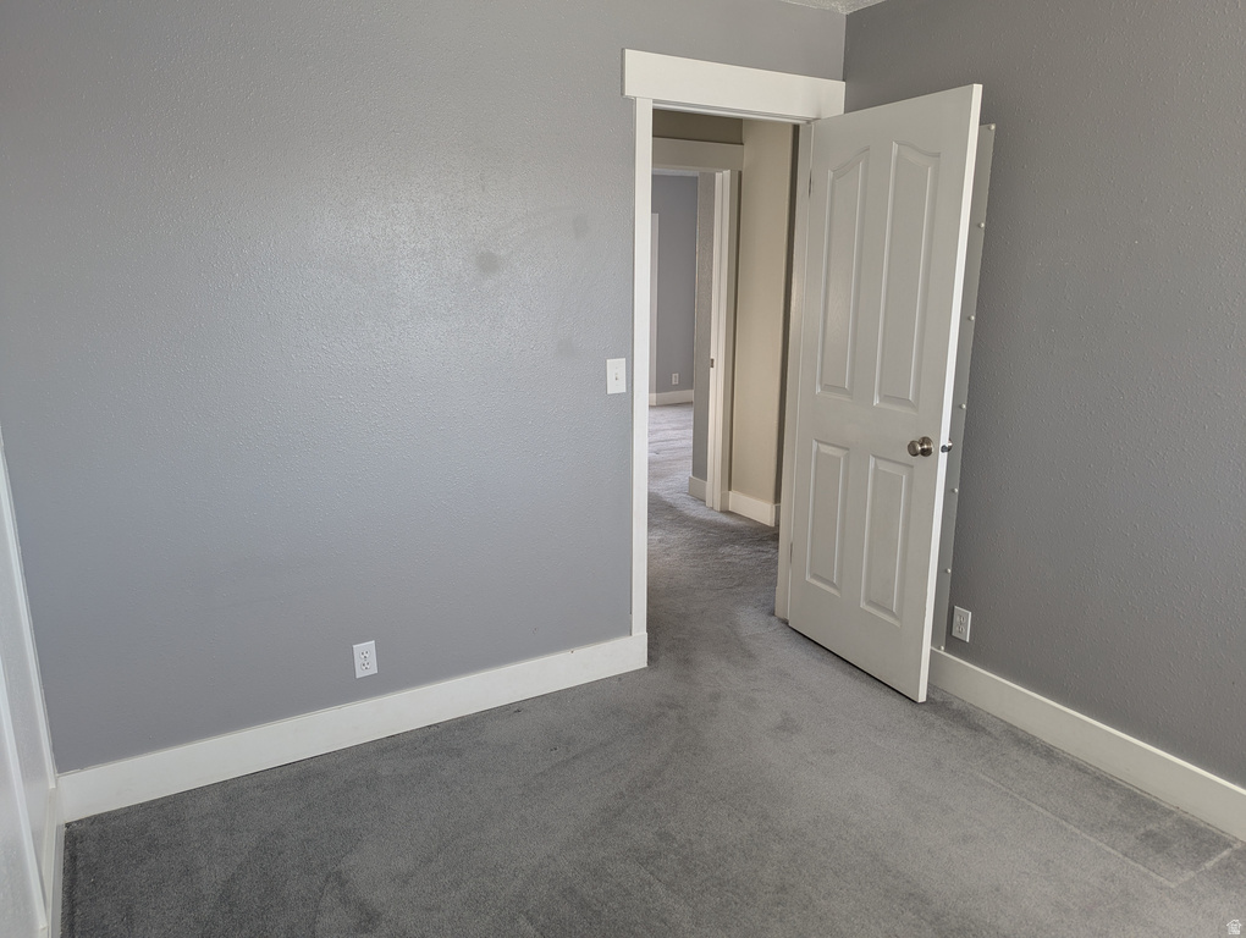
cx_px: 623
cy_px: 469
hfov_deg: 71.5
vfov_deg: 56.9
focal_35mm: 24
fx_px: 865
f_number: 1.85
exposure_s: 1/25.3
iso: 41
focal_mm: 6.81
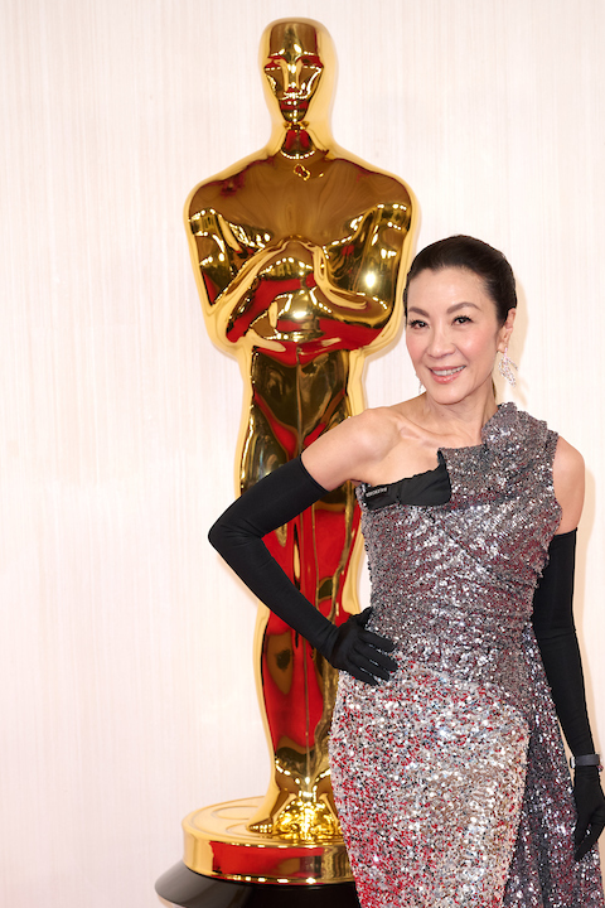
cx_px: 340
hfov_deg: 17.1
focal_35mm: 80
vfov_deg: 25.0
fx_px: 2017
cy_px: 690
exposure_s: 1/160
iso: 400
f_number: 4.5
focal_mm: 48
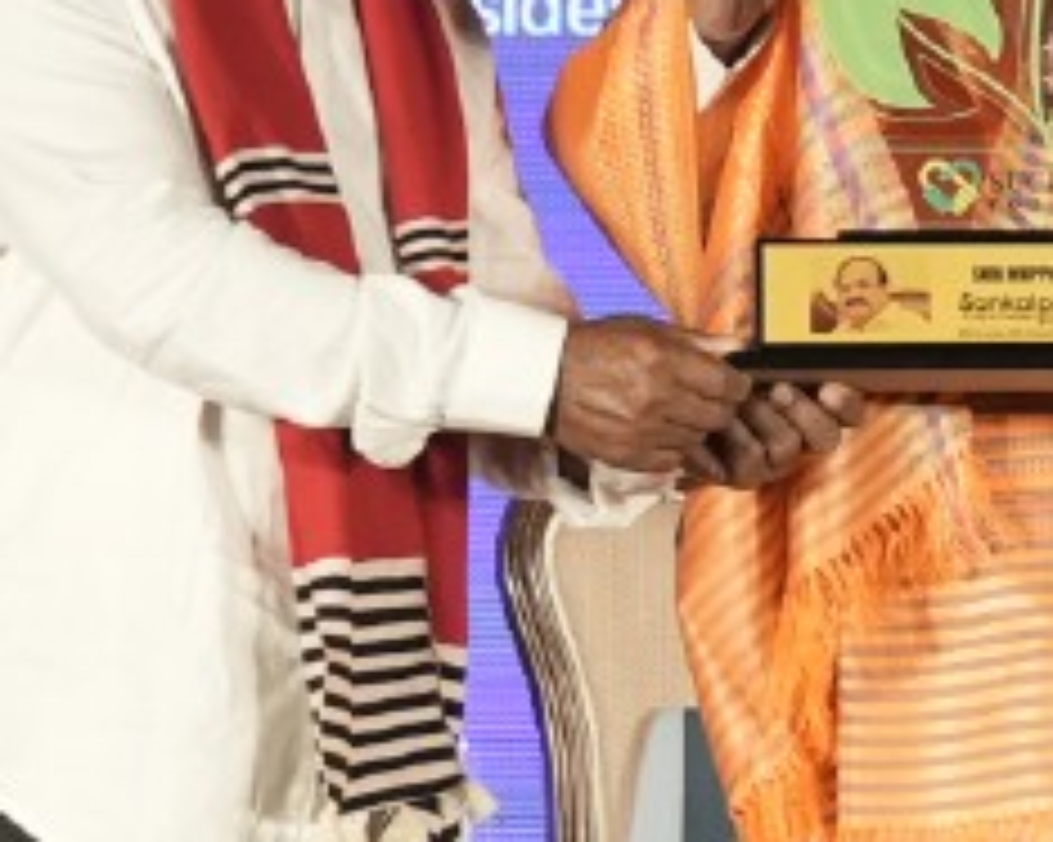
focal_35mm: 258
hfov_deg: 7.5
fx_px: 8037
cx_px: 1042
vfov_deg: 6.0
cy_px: 389
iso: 800
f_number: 4
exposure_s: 1/250
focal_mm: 31
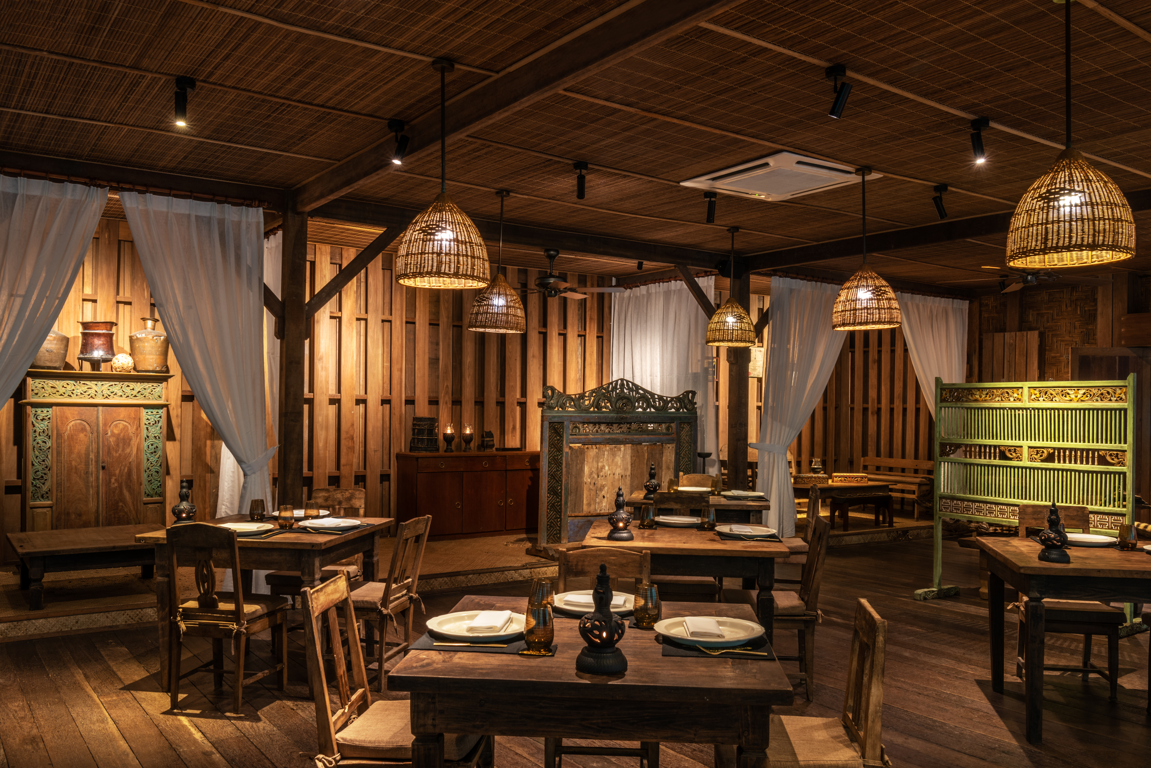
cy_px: 384
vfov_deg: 43.6
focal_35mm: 30
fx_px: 959
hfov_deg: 61.9
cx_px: 576
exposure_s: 8
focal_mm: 30
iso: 100
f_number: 16
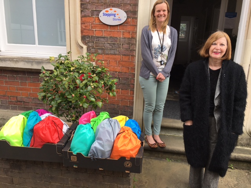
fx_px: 210
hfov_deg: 61.7
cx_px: 126
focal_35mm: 29
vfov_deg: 48.2
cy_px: 94
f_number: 2.2
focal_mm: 4.15
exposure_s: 1/264
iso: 25
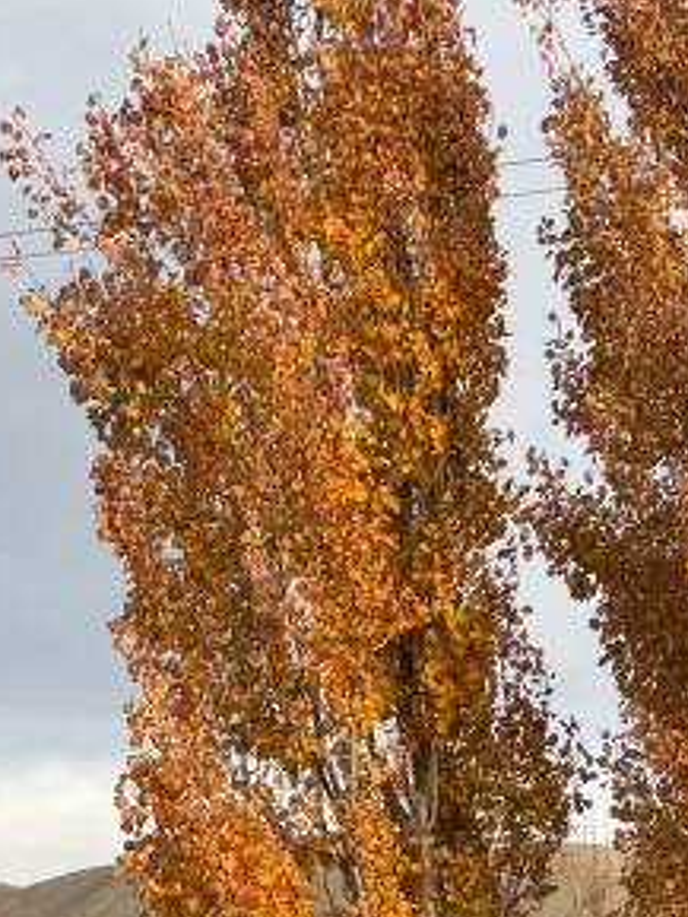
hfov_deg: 16.5
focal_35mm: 85
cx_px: 872
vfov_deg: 20.7
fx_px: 2251
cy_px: 1244
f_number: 1.78
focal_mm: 6.76
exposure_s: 1/571
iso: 80
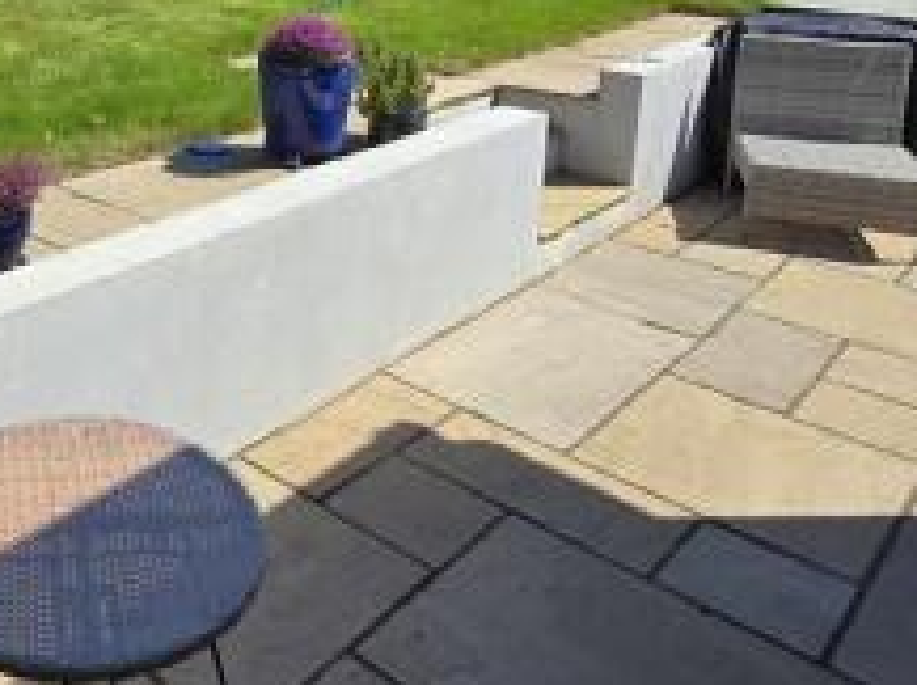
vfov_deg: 38.4
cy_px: 95
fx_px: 926
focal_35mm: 35
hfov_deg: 48.1
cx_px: 120
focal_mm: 2.2
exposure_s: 1/2016
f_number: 2.2
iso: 50
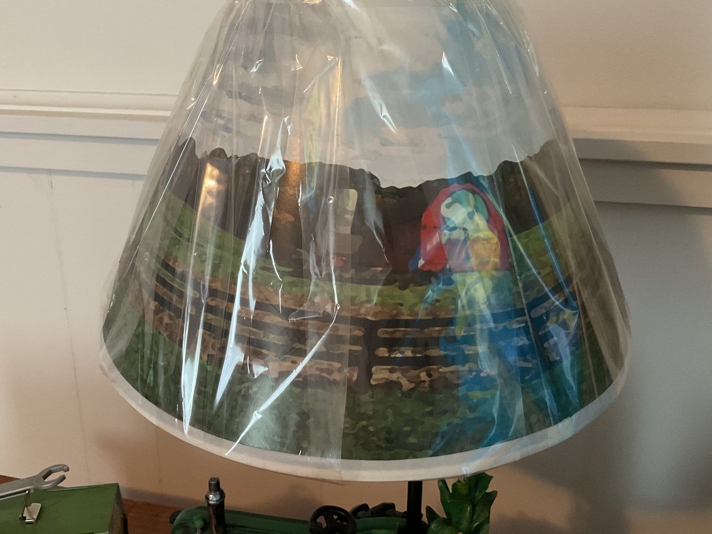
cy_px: 233
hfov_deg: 53.8
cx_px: 311
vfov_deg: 41.7
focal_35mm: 34
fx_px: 699
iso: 200
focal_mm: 3
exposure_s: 1/40
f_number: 1.8
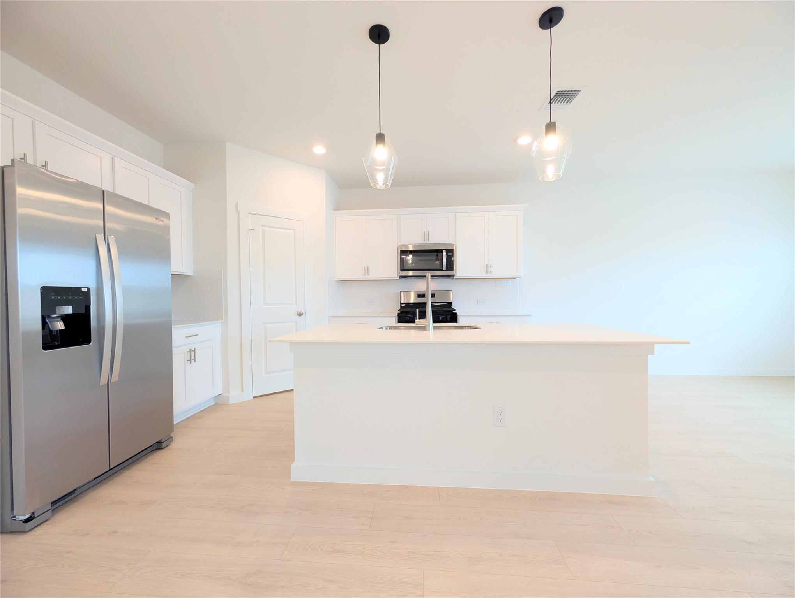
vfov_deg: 94.6
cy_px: 299
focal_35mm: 12
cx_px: 398
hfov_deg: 110.5
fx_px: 276
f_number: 1.7
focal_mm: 2.02
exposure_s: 1/120
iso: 88
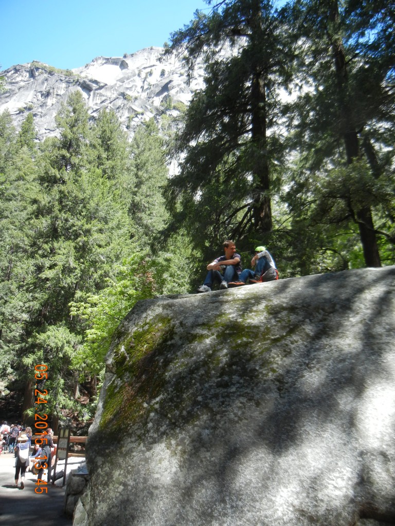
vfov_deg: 60.0
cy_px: 263
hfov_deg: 46.8
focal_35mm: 30
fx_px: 456
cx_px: 198
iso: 160
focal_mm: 5.4
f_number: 3.5
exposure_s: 1/247
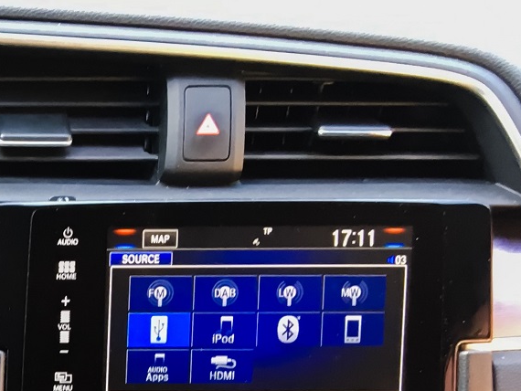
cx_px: -399
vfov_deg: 12.8
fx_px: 1596
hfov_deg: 15.9
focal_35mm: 106
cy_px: 683
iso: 80
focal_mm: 4.15
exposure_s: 1/33
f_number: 2.2
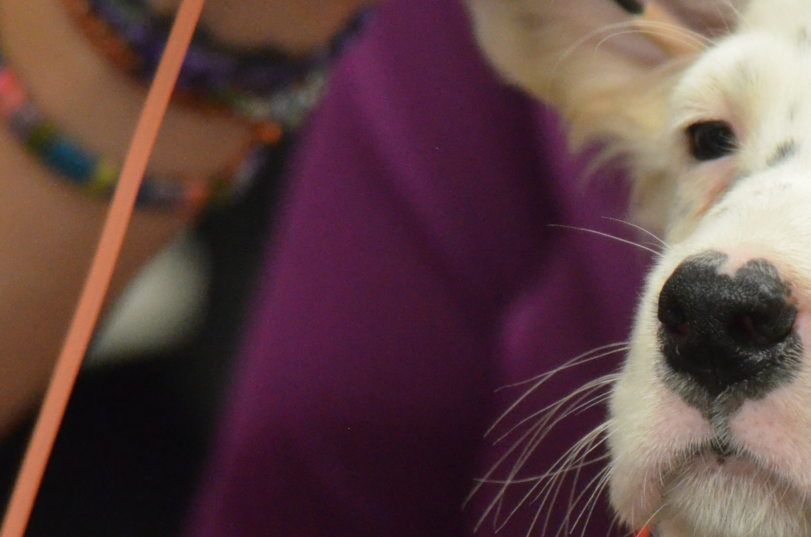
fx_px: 7517
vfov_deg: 4.1
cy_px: 404
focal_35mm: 334
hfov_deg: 6.2
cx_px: 863
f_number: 4
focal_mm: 85
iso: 3200
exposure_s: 1/250
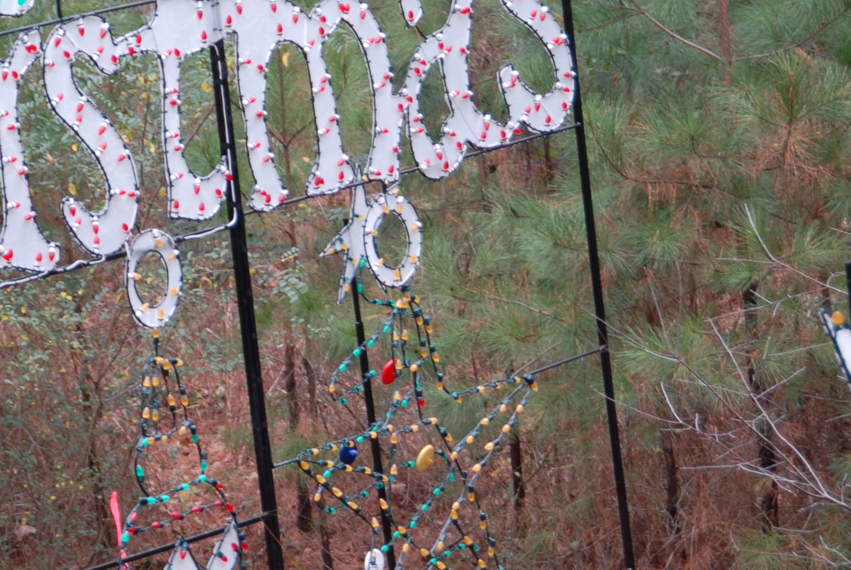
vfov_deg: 5.4
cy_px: 152
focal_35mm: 257
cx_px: 164
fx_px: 6086
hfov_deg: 8.0
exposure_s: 1/30
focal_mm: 75
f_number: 5
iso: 100
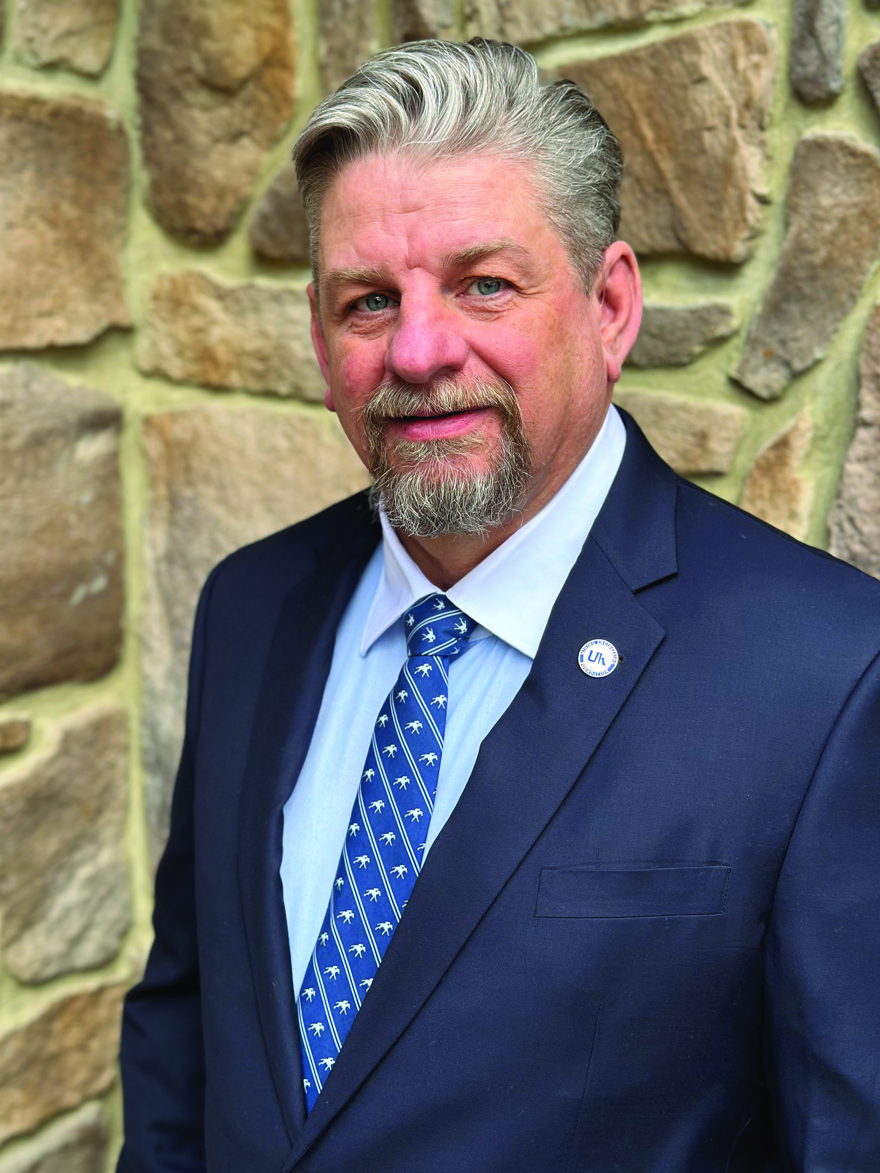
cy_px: 590
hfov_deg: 28.6
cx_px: 461
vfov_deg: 37.5
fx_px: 1729
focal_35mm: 51
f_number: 1.78
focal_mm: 6.86
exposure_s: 1/159
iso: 64
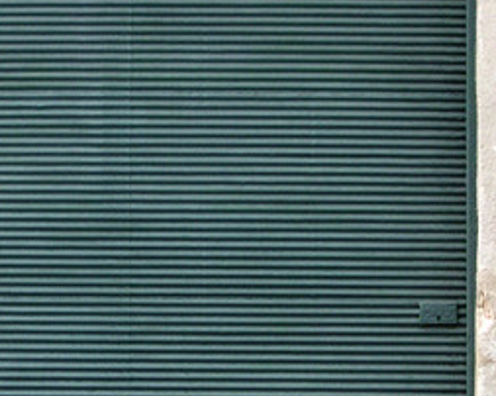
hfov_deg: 8.2
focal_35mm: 237
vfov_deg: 6.5
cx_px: 122
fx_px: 3476
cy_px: 199
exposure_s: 1/80
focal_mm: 22.8
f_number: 4.8
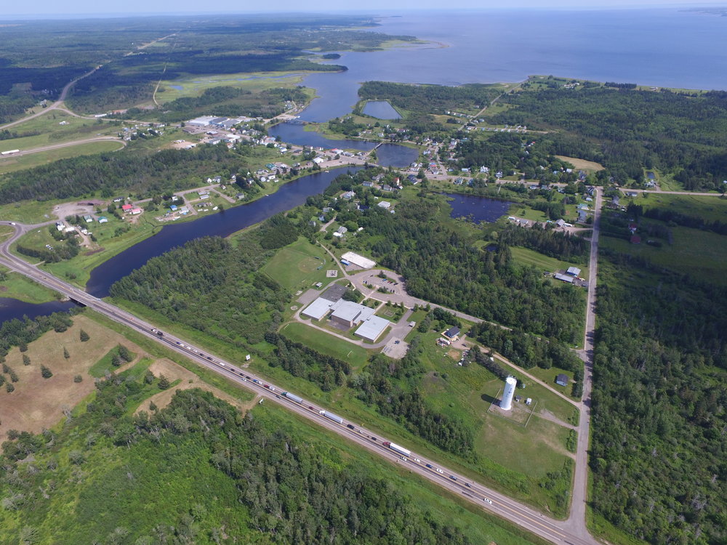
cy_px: 272
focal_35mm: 20
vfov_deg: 66.0
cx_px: 364
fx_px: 420
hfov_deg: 81.7
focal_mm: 3.61
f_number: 2.8
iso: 100
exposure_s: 1/935
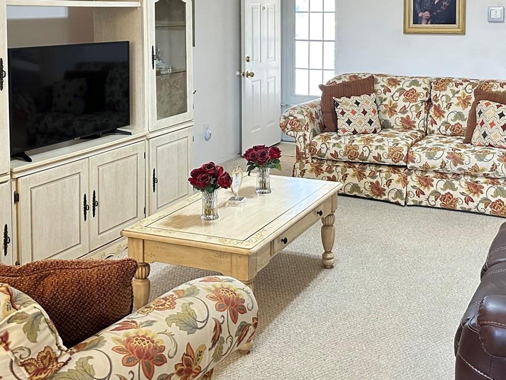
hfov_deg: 41.9
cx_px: 302
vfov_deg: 31.0
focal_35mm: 45
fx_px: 658
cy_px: 50
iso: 500
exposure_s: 1/60
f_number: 1.78
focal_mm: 6.86
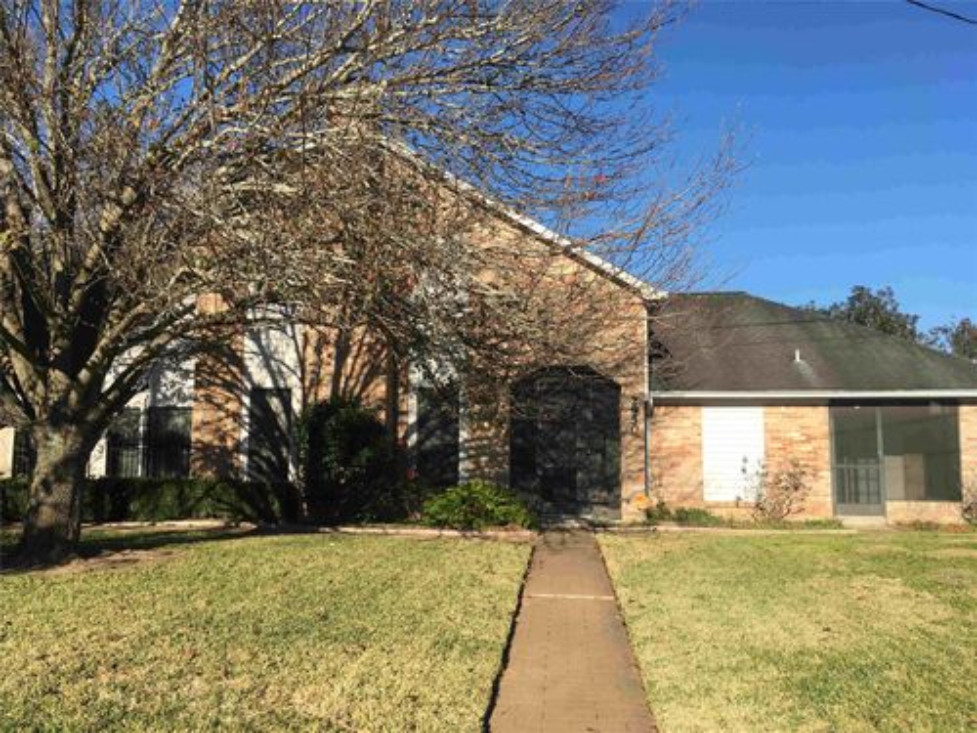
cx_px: 488
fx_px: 818
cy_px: 366
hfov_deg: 61.7
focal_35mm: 29
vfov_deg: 48.2
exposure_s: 1/1221
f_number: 2.2
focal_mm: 4.15
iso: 25
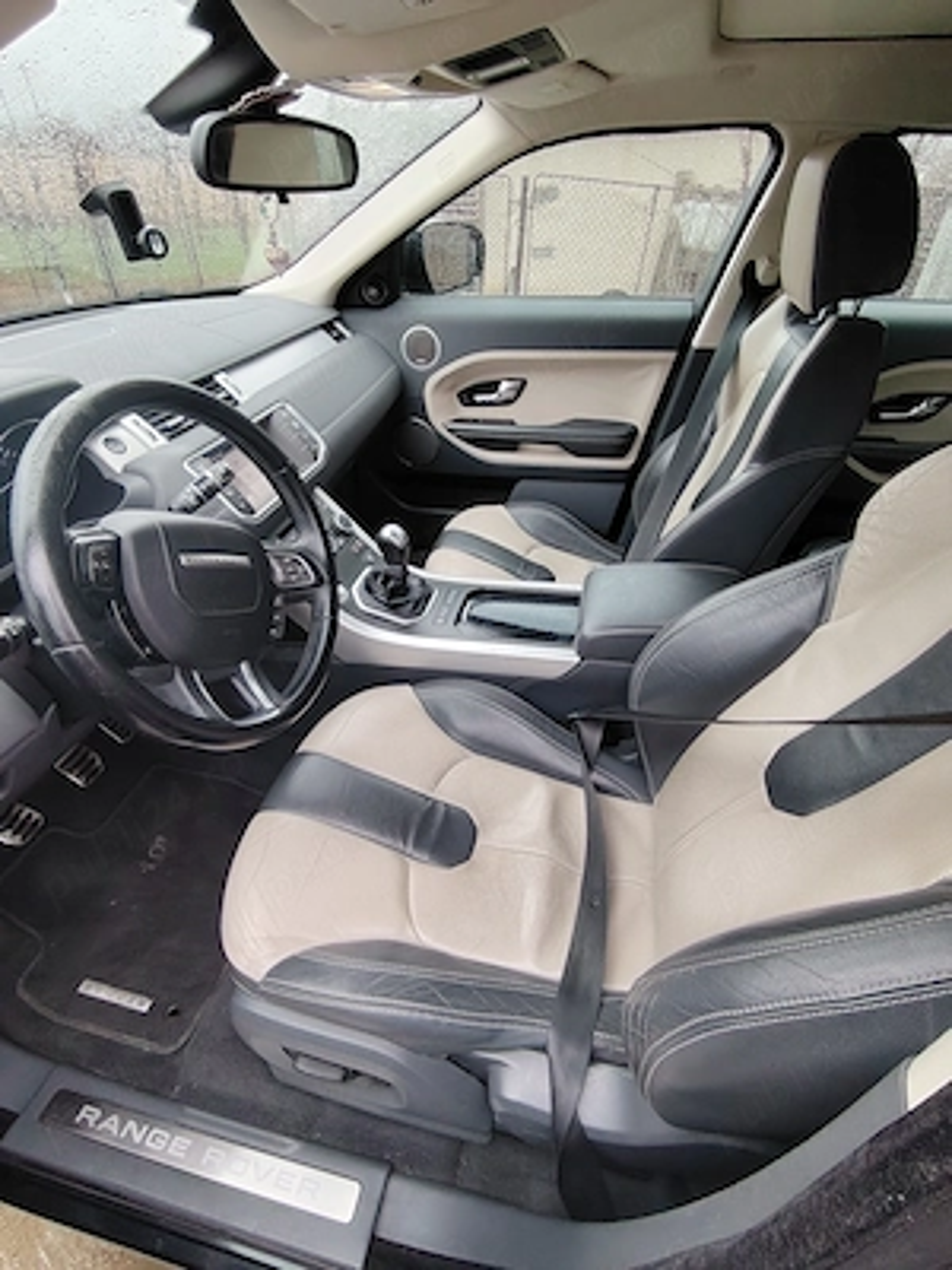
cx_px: 476
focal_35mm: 17
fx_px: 623
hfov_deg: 74.7
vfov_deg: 91.0
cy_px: 635
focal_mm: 1.42
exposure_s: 1/100
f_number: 2.2
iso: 101
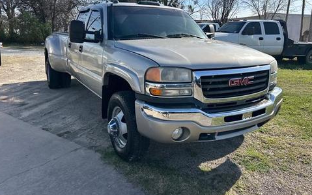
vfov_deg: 42.9
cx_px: 157
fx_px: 247
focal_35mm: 29
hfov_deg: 64.7
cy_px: 78
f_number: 1.5
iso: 50
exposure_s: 1/3356
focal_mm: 5.7
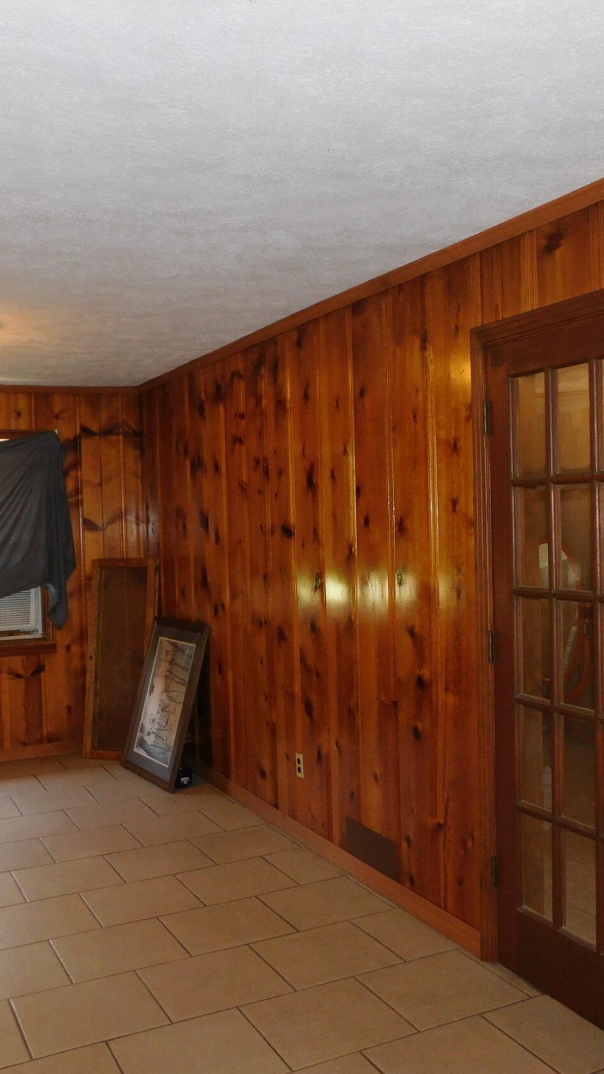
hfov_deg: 34.6
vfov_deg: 58.0
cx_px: 332
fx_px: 968
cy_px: 542
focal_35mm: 34
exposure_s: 1/30
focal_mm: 4
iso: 200
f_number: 3
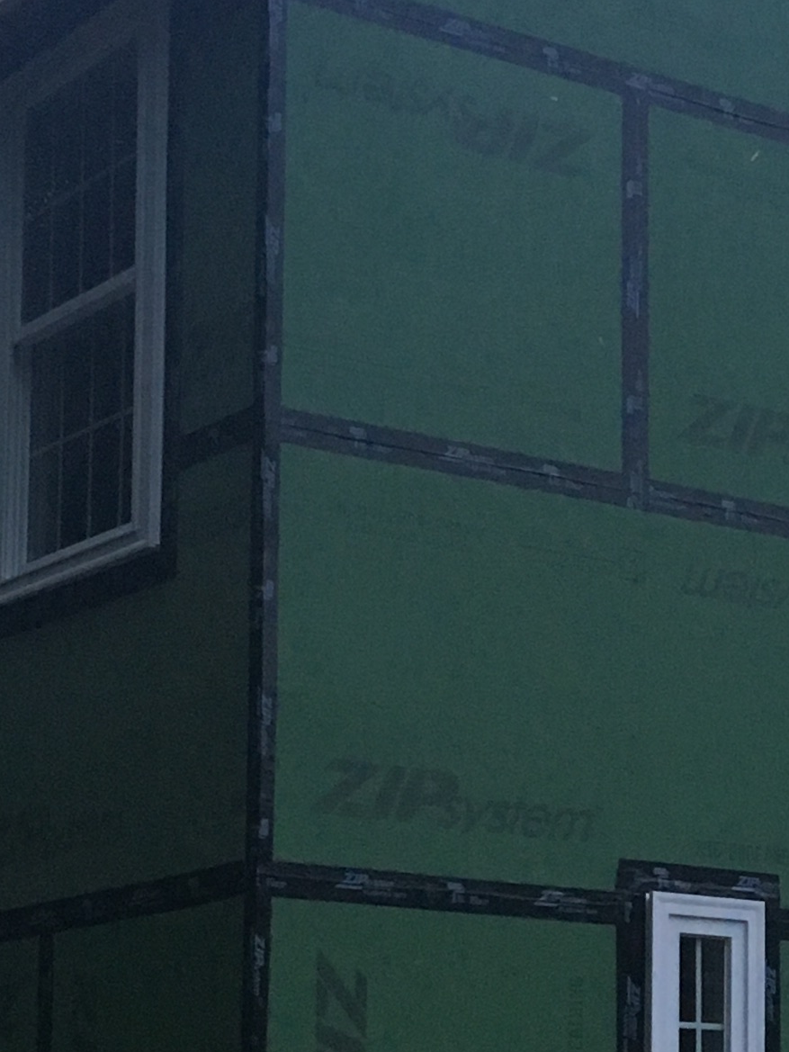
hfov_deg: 14.6
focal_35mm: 100
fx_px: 3039
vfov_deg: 19.3
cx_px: 705
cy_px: 964
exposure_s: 1/30
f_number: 2.2
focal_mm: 4.15
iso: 160
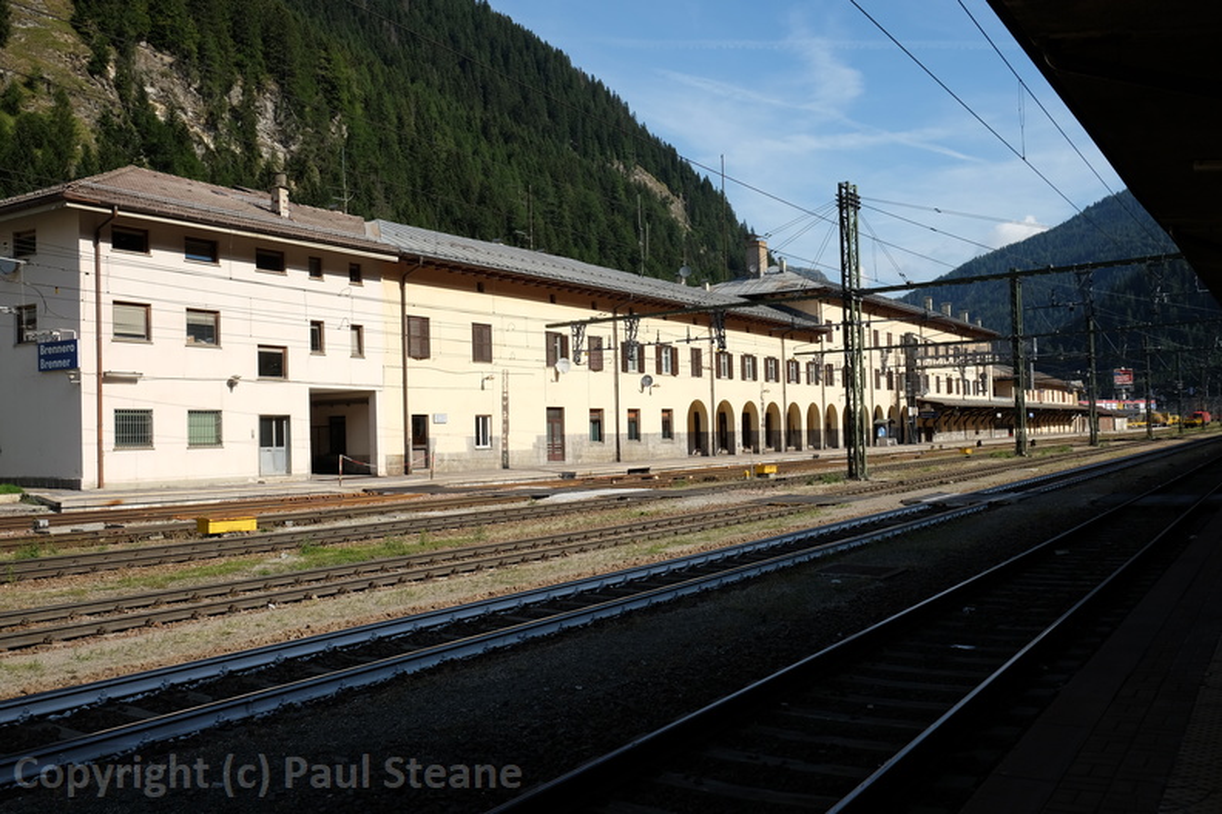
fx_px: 1086
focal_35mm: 32
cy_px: 407
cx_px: 611
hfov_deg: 58.7
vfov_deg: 41.1
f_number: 8
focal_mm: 21.4
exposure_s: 1/350
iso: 200
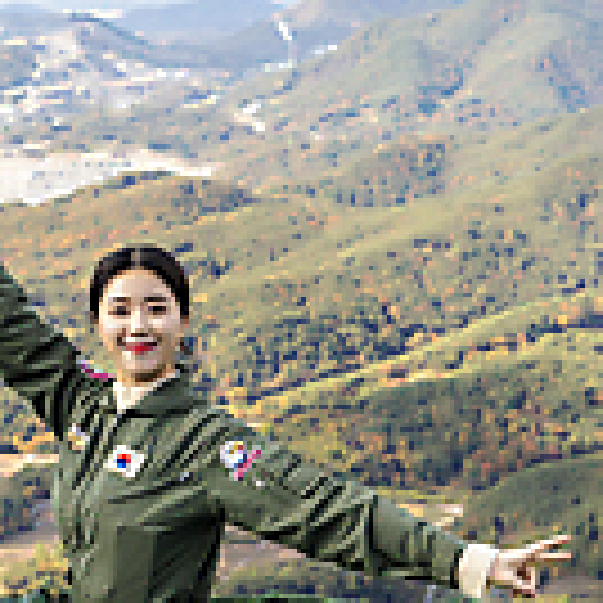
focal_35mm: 127
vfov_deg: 13.6
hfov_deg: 13.7
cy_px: 4
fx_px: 2503
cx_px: 124
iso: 250
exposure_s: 1/400
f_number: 5.6
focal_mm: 50
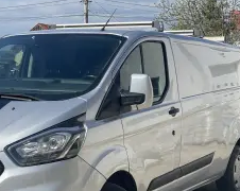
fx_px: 574
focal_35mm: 81
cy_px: 127
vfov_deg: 18.8
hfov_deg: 23.4
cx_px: 69
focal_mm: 6
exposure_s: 1/2283
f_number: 2
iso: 32
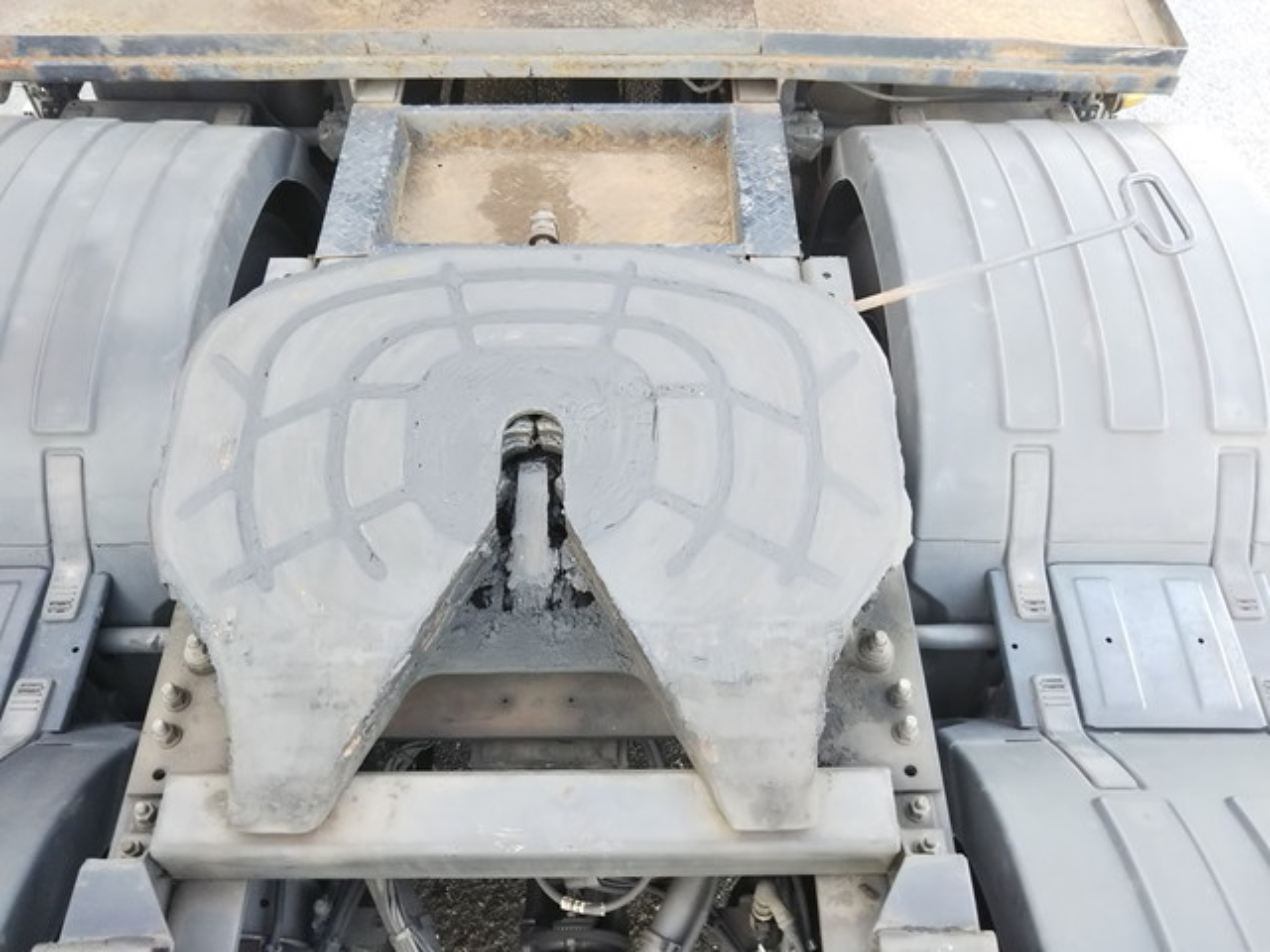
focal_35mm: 30
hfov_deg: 60.0
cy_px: 476
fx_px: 1101
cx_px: 635
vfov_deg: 46.8
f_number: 2.2
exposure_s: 1/30
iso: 50
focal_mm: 4
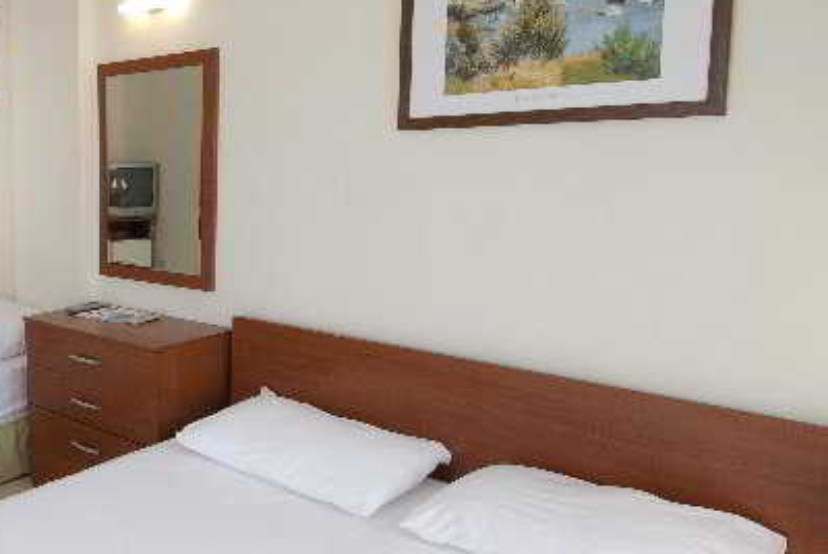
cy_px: 298
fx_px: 829
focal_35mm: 36
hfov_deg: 45.0
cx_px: 2
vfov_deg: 37.0
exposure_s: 1/6
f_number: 8
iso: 100
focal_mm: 12
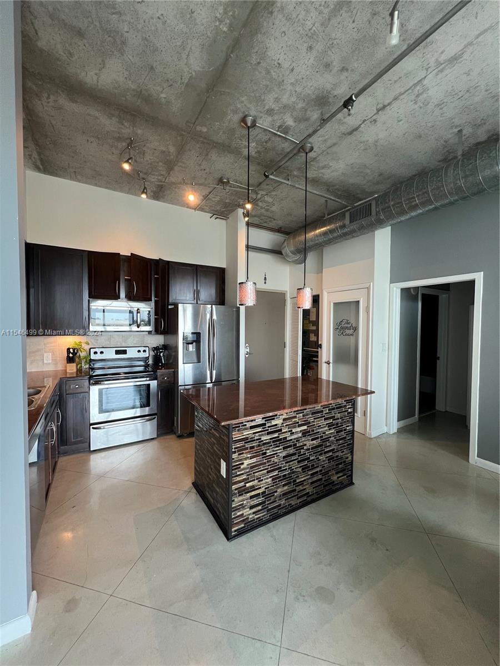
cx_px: 250
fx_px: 250
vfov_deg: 106.2
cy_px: 333
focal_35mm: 13
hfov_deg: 89.9
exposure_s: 1/120
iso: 200
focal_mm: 1.57
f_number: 1.8
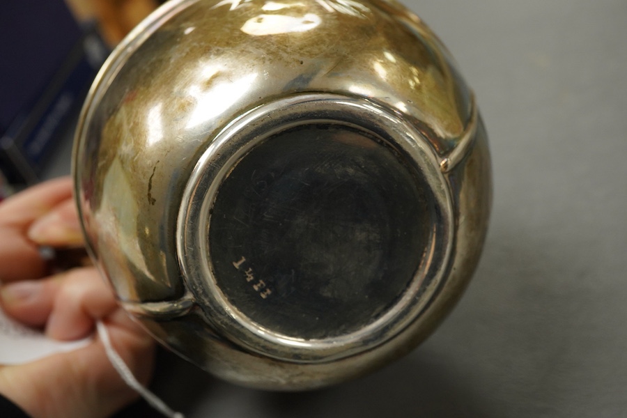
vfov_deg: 29.9
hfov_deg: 43.6
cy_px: 209
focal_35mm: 45
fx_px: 784
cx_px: 314
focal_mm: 30
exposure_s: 1/125
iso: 1600
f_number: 11
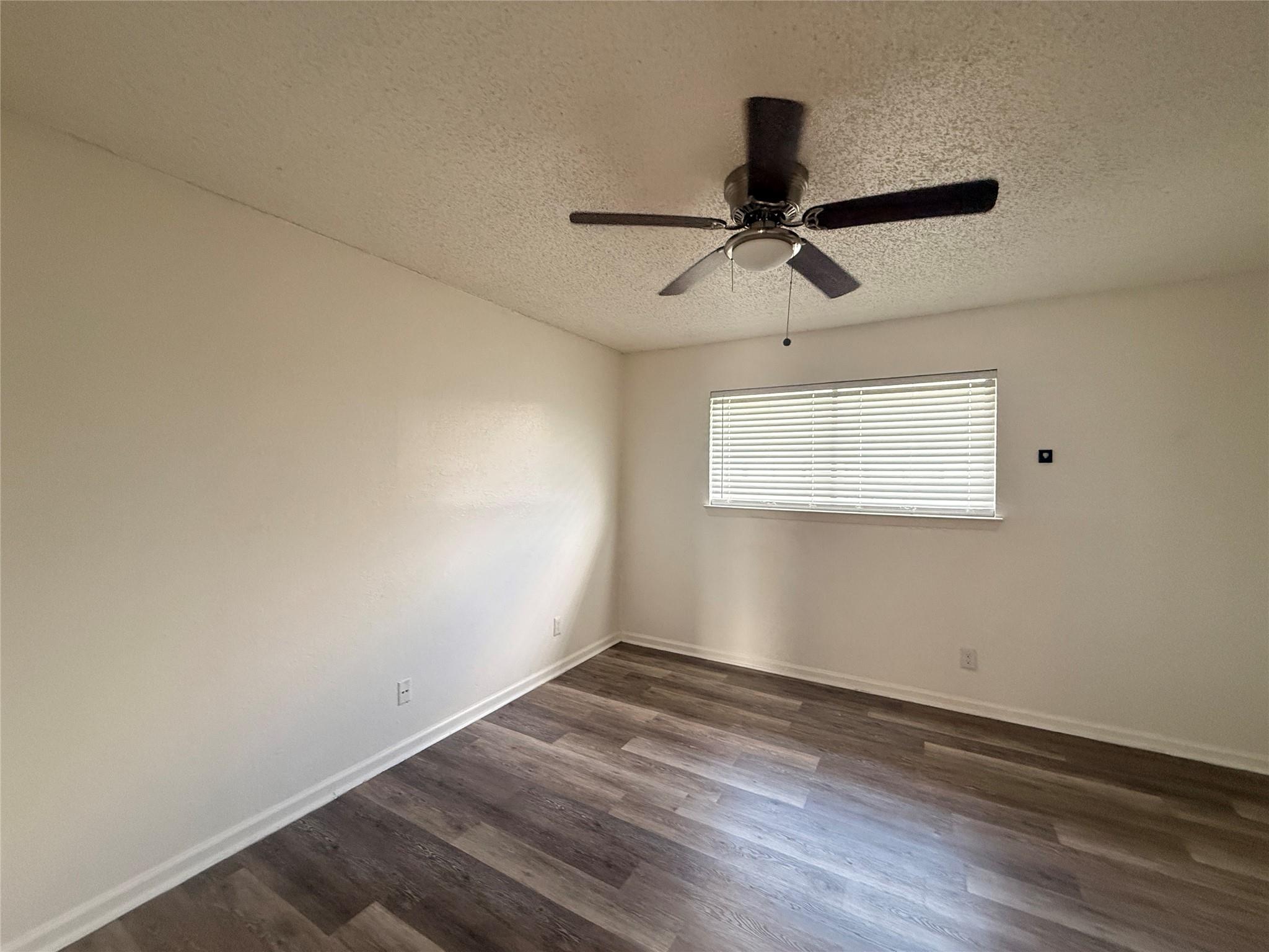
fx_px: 513
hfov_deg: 102.1
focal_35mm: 14
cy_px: 476
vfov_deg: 85.7
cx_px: 634
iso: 500
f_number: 2.2
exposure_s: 1/120
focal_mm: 2.22
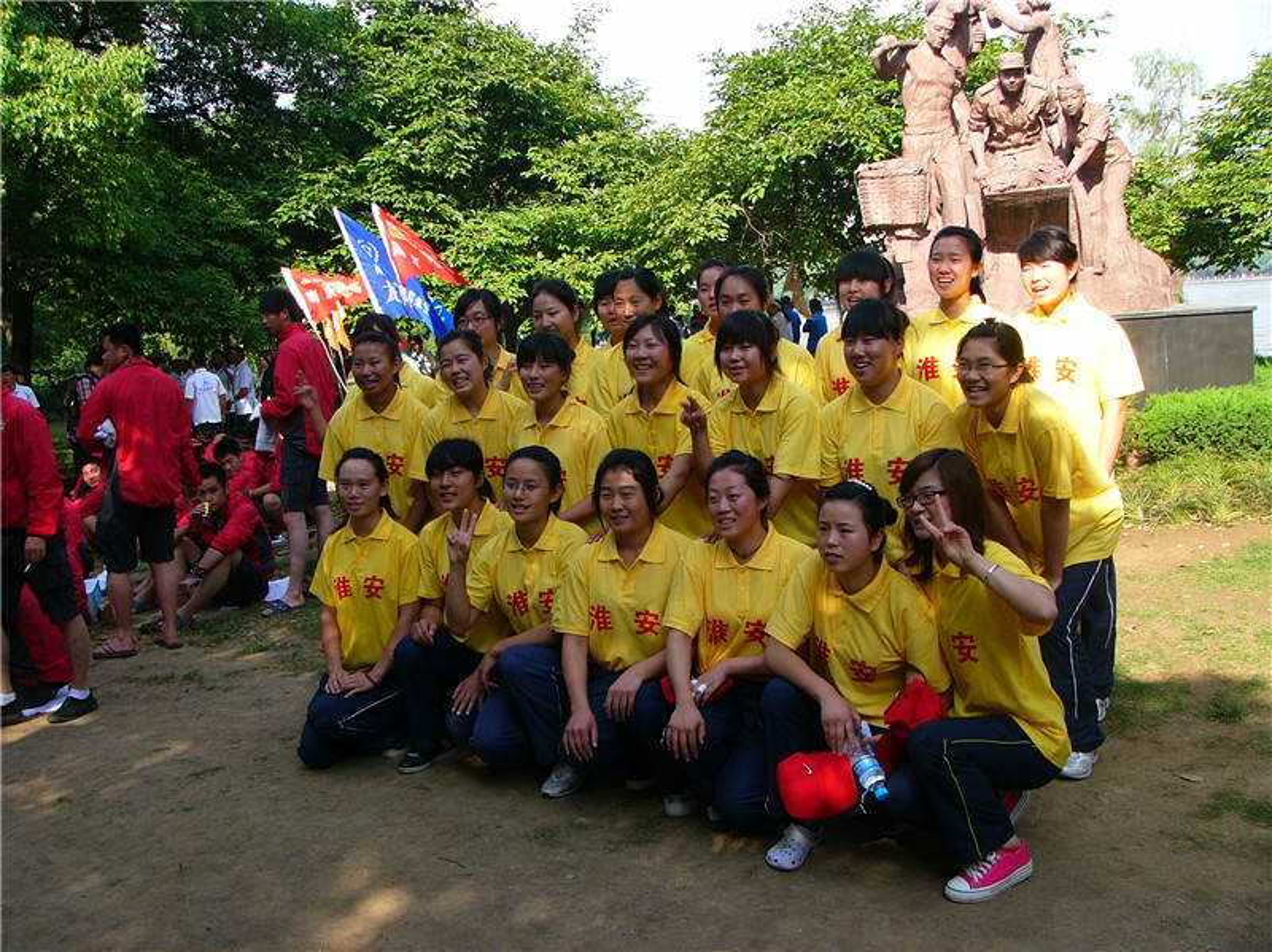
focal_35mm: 36
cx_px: 636
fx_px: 1322
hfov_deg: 51.4
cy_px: 476
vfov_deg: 39.6
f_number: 4
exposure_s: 1/160
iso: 50
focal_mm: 6
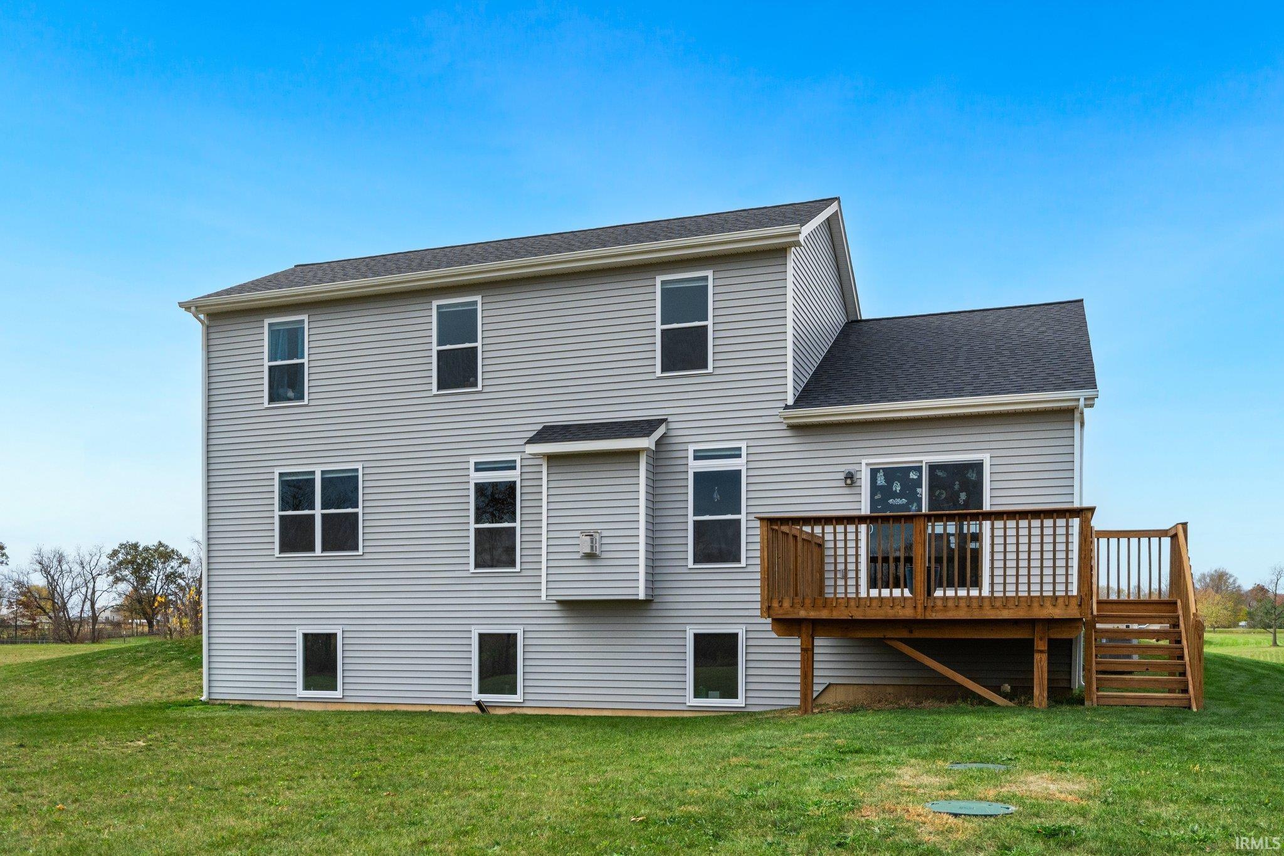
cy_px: 428
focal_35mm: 30
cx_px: 642
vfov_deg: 43.6
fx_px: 1070
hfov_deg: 61.9
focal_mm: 20
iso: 800
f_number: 4
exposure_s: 1/4000
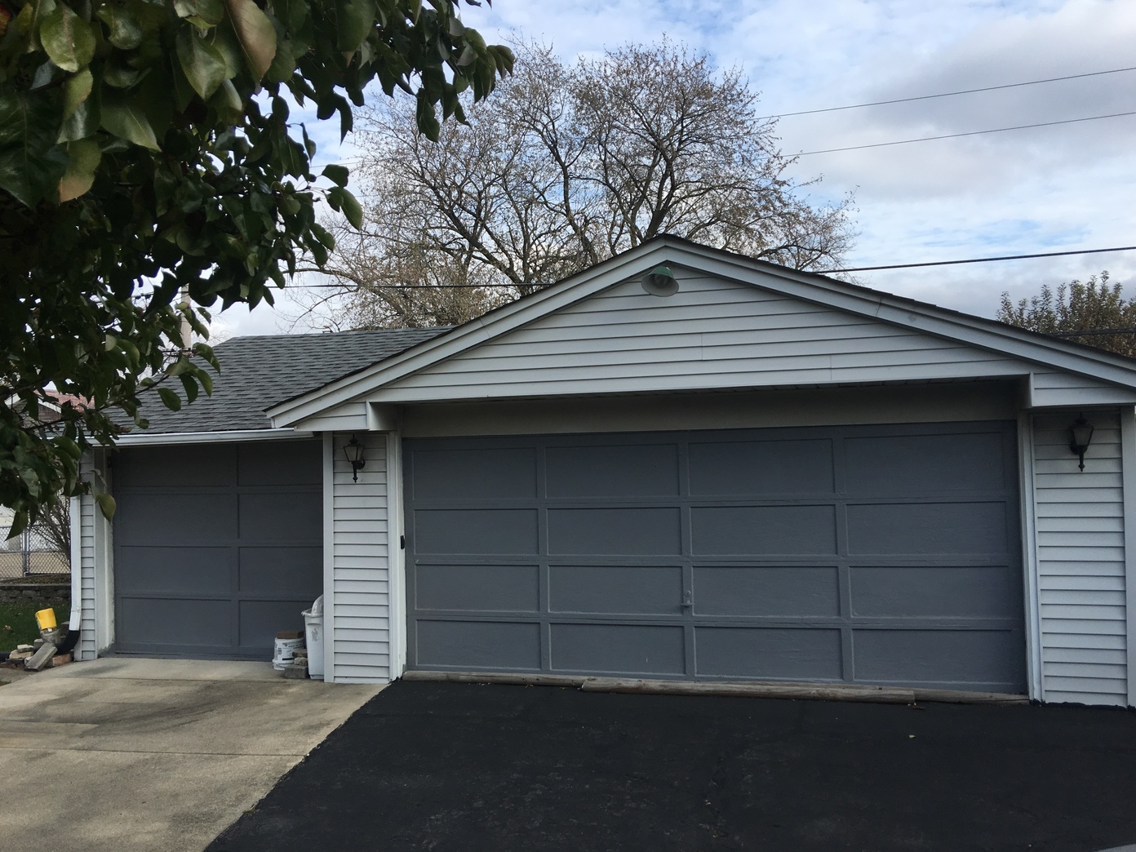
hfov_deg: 60.0
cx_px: 587
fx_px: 985
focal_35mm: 30
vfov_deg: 46.8
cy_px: 439
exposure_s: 1/950
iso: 25
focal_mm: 4.15
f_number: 2.2
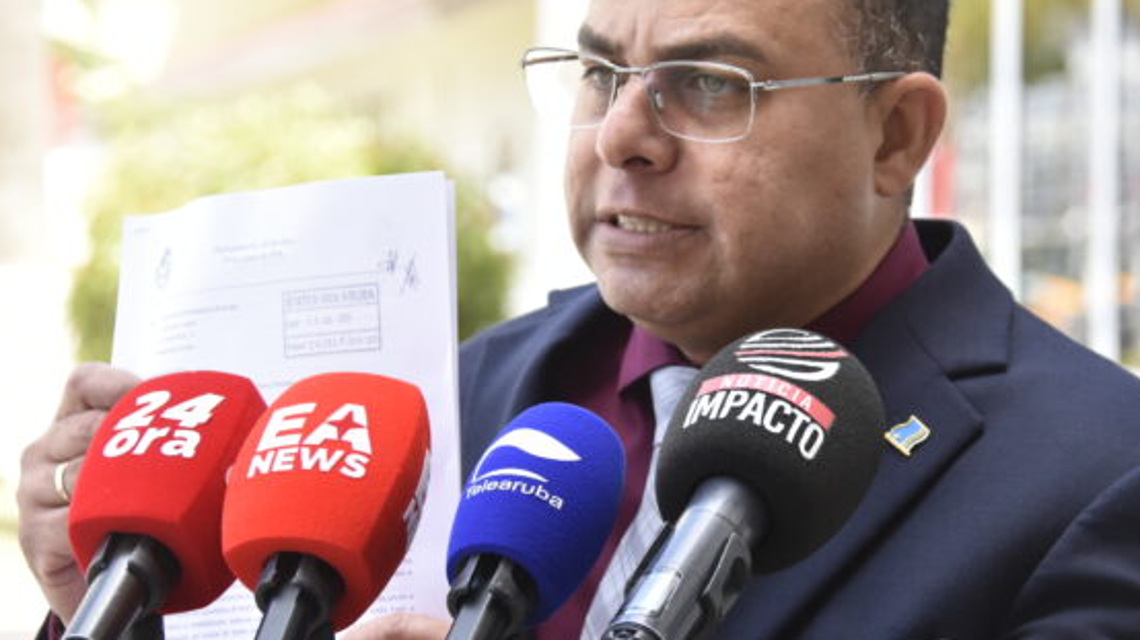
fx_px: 5670
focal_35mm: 188
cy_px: 288
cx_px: 702
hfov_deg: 11.5
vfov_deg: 6.5
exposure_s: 1/400
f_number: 5.6
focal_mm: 95
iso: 640
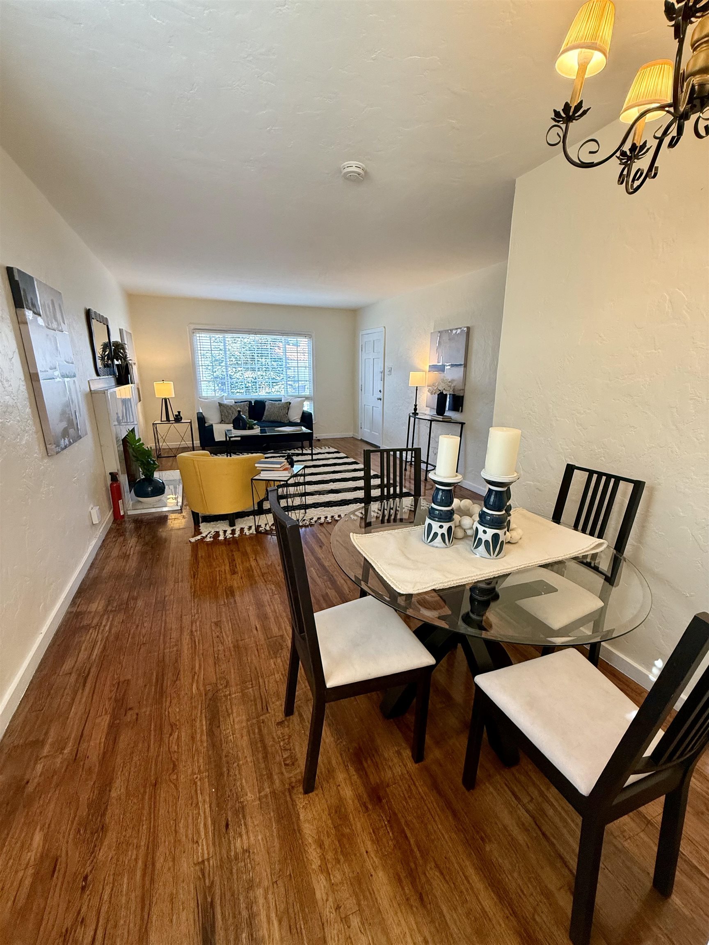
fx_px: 382
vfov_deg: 102.1
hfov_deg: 85.7
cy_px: 472
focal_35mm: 14
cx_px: 354
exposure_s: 1/120
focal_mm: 2.22
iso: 250
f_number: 2.2
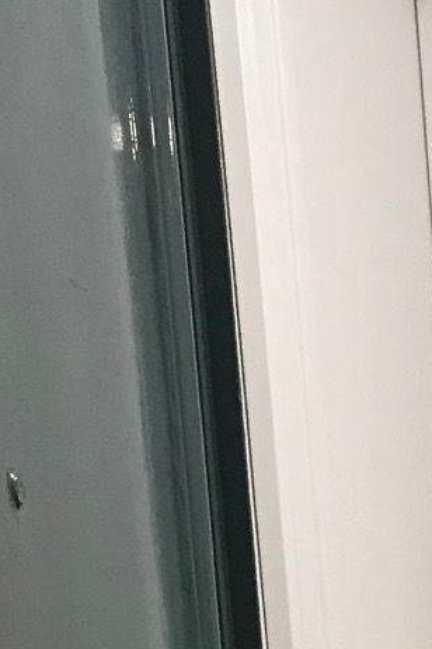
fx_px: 2286
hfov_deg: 9.5
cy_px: 1031
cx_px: 1048
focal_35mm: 127
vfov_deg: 14.8
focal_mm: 3.99
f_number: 1.8
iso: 40
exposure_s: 1/17
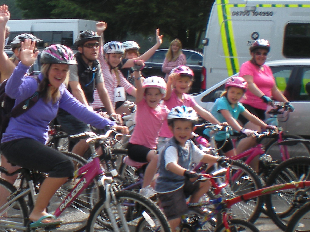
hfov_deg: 22.7
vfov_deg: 17.8
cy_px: 125
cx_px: 3
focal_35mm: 83
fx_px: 743
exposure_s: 1/148
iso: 64
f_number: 4.6
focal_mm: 6.3
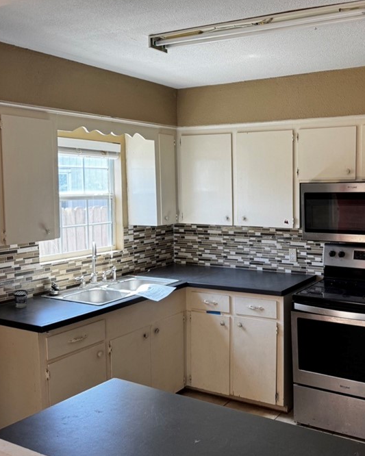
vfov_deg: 50.3
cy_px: 216
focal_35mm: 36
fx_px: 486
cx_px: 275
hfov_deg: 40.0
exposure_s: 1/121
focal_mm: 6.76
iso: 100
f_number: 1.78
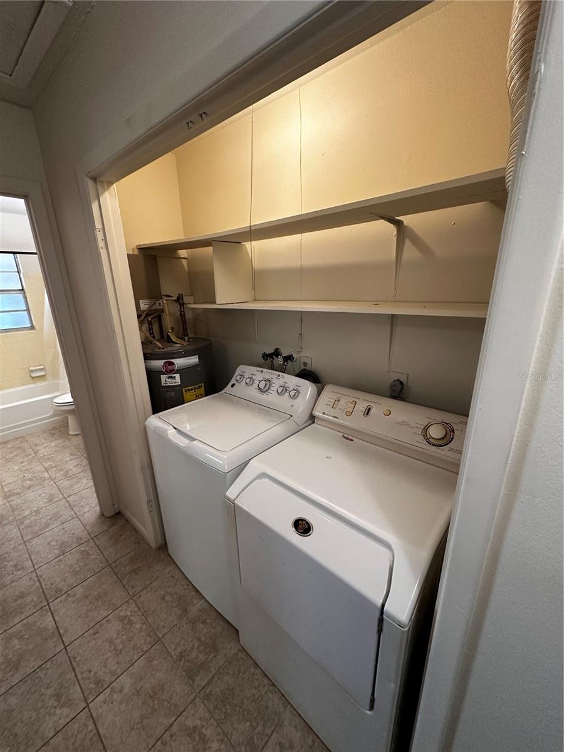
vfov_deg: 102.1
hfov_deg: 85.7
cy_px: 376
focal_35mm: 14
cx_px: 282
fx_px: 304
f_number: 2.2
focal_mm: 2.22
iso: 250
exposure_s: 1/60
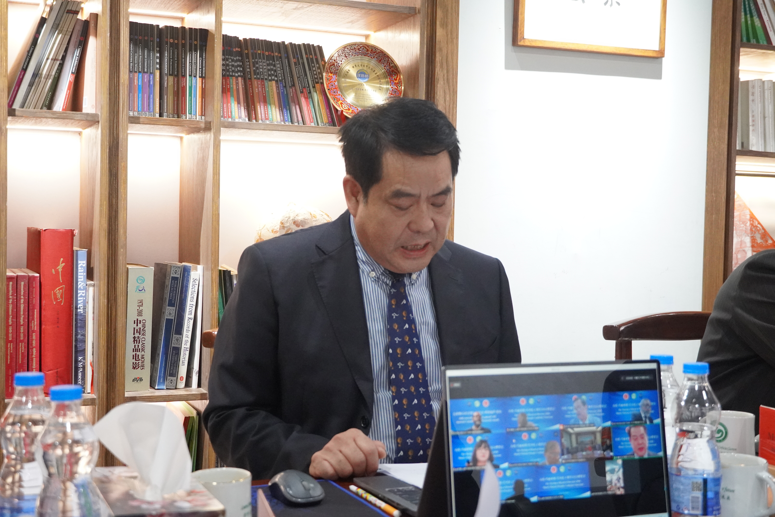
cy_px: 258
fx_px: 1066
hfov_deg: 40.0
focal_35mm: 50
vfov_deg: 27.3
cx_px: 388
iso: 4000
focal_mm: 33
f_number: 4.5
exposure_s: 1/160
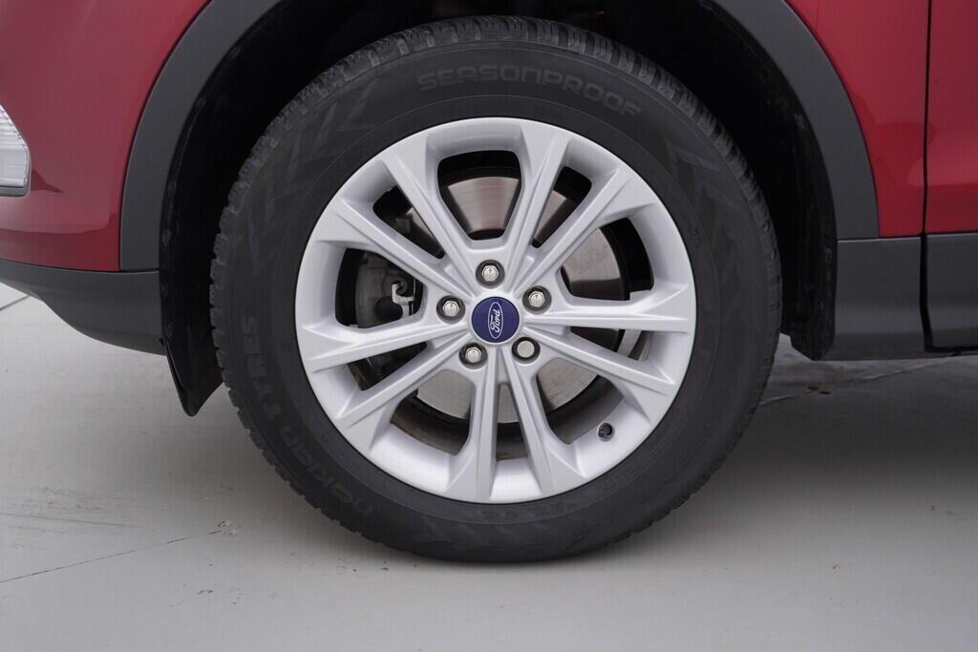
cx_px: 489
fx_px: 978
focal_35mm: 36
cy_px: 326
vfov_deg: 36.9
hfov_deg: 53.1
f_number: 3.5
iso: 125
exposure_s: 1/60
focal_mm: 24
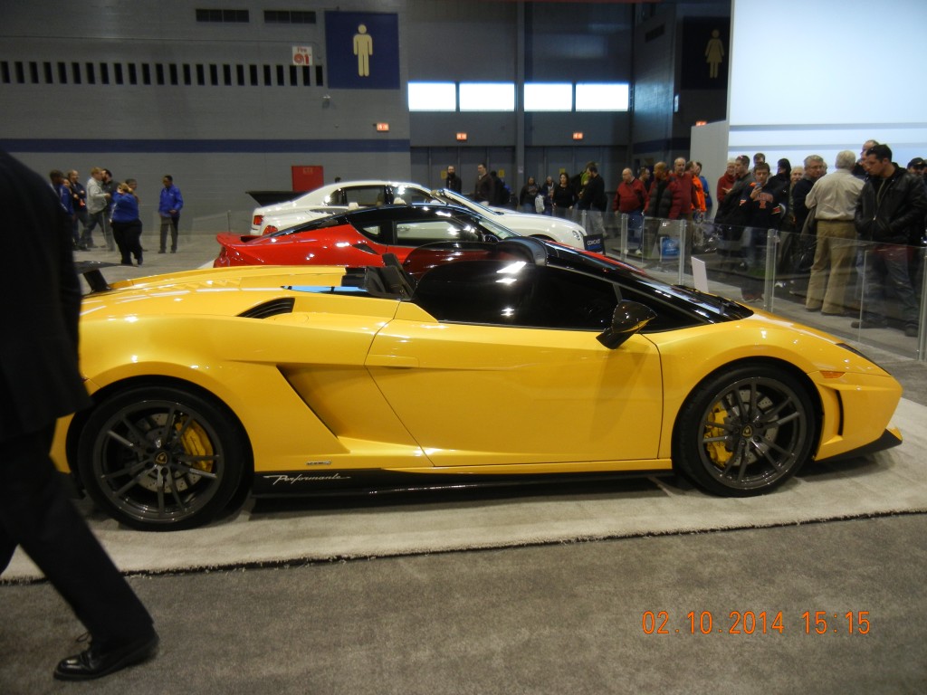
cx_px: 464
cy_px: 348
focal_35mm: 30
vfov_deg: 46.8
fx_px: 803
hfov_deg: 60.0
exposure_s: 1/56.6
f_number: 3.5
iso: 243
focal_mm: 5.4
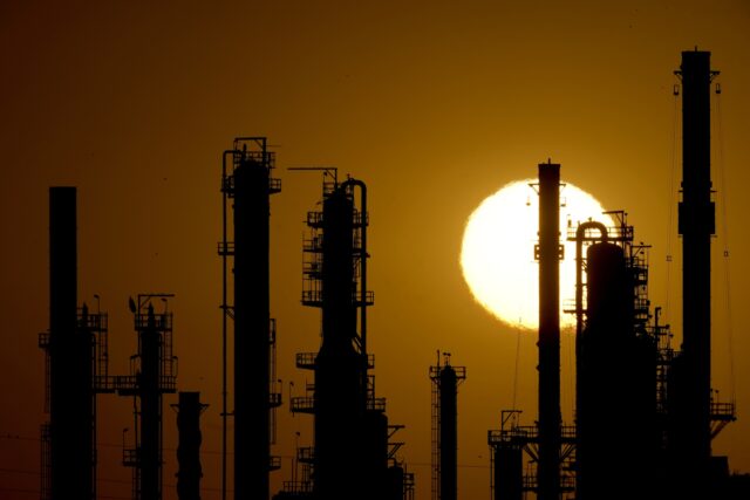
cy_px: 250
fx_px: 17503
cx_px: 375
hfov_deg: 2.5
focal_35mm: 840
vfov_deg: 1.6
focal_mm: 840
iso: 100
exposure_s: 1/32000
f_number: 11
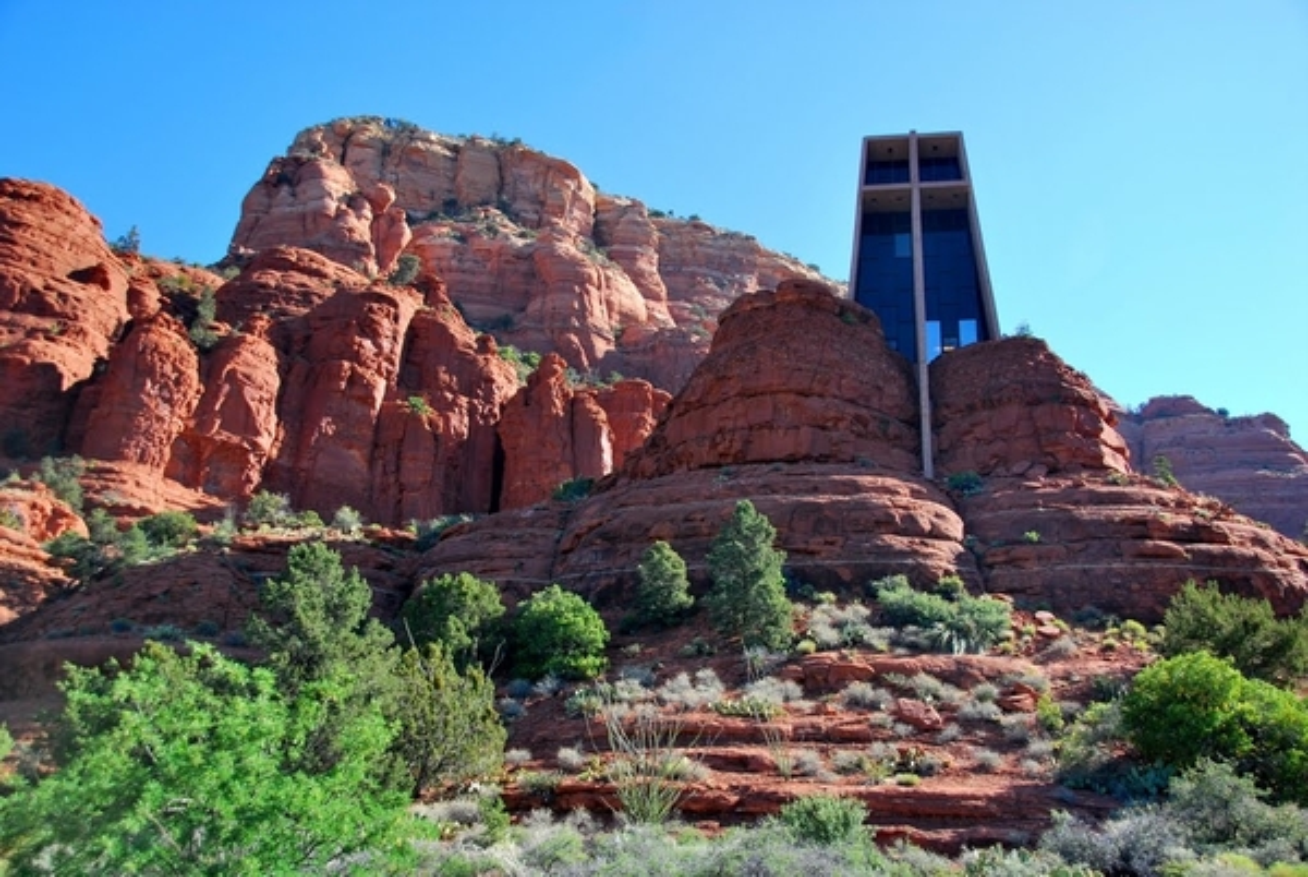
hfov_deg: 55.0
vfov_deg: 38.5
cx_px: 654
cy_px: 438
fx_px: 1255
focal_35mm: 34
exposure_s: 1/160
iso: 100
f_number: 6.3
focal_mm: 23
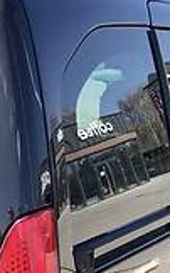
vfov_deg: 18.3
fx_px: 817
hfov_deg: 11.8
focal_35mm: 110
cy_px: 298
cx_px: 24
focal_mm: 4
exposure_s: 1/563
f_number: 1.8
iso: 20
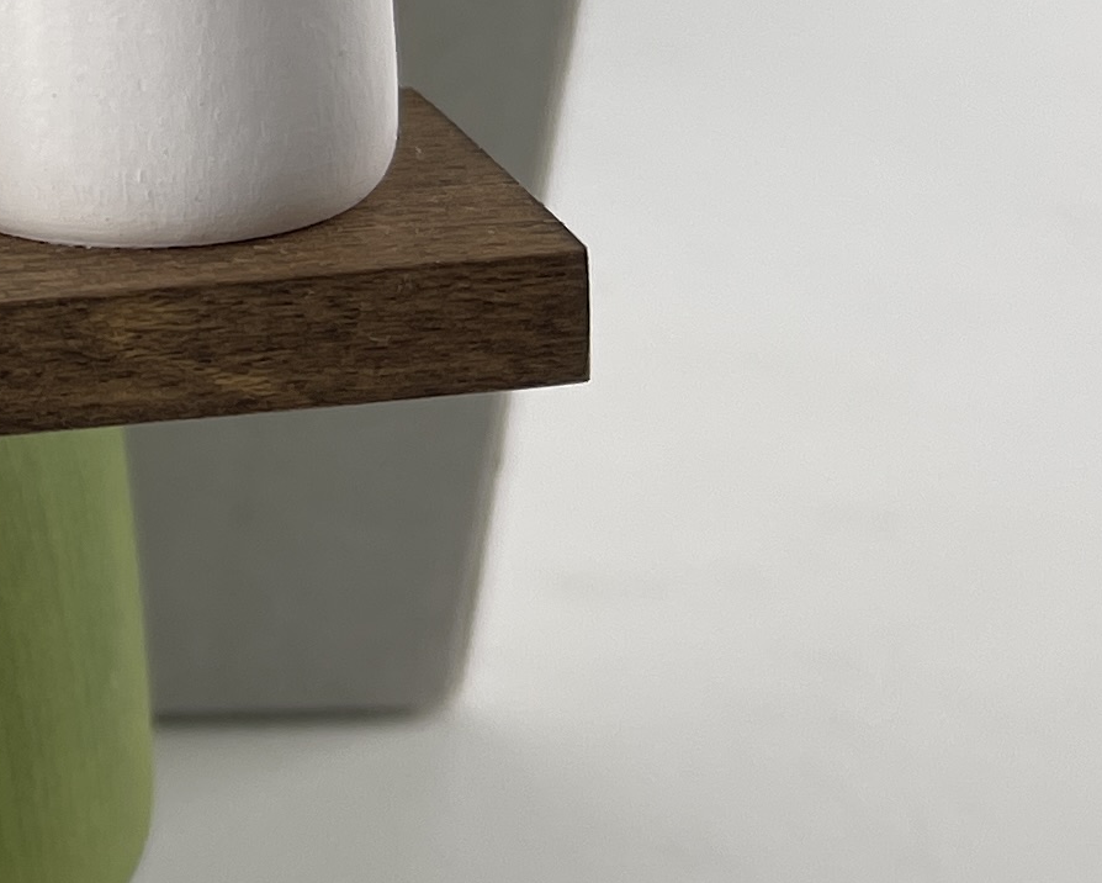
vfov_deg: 13.8
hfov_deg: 15.5
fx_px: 3589
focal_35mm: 110
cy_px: -32
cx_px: -748
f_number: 1.6
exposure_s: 1/138
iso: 32
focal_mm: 5.1
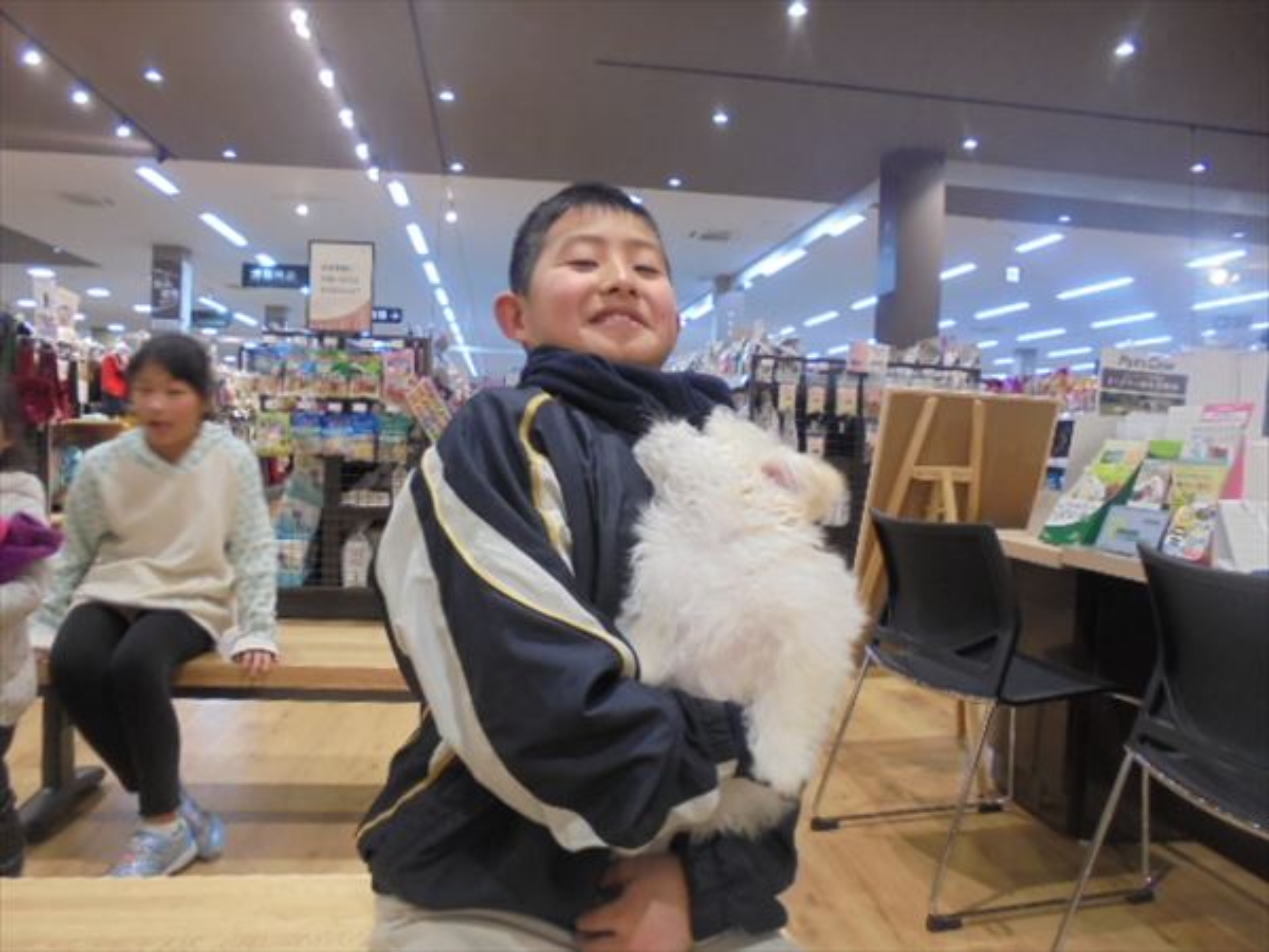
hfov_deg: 67.3
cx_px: 634
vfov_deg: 53.1
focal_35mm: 26
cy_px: 476
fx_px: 953
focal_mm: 4.6
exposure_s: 1/30
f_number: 3.5
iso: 200
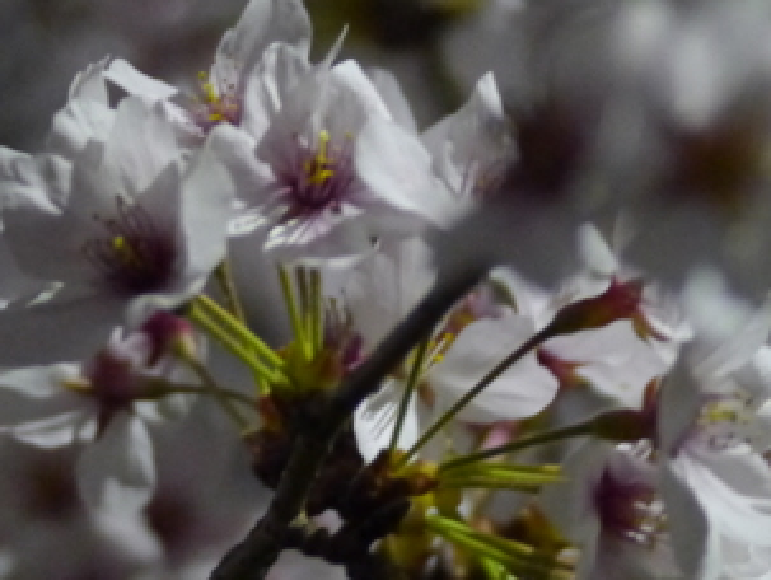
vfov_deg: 10.9
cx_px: 667
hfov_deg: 14.5
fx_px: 3010
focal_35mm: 135
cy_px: 38
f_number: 1.7
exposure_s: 1/25
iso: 1600
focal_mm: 20
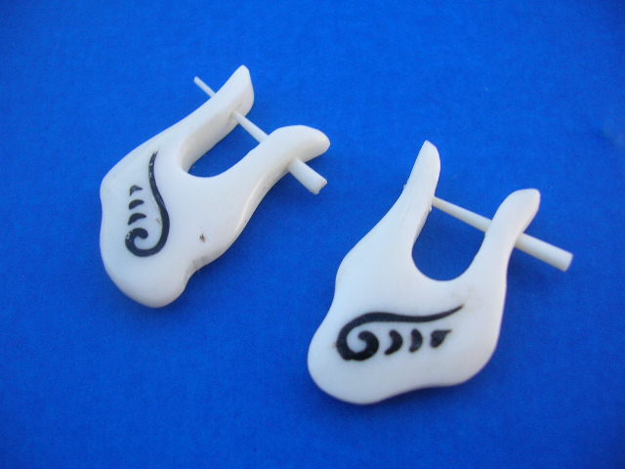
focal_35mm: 35
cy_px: 234
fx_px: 632
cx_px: 312
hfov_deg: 52.6
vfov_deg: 40.7
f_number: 2.8
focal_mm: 5.8
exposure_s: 1/43.5
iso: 50
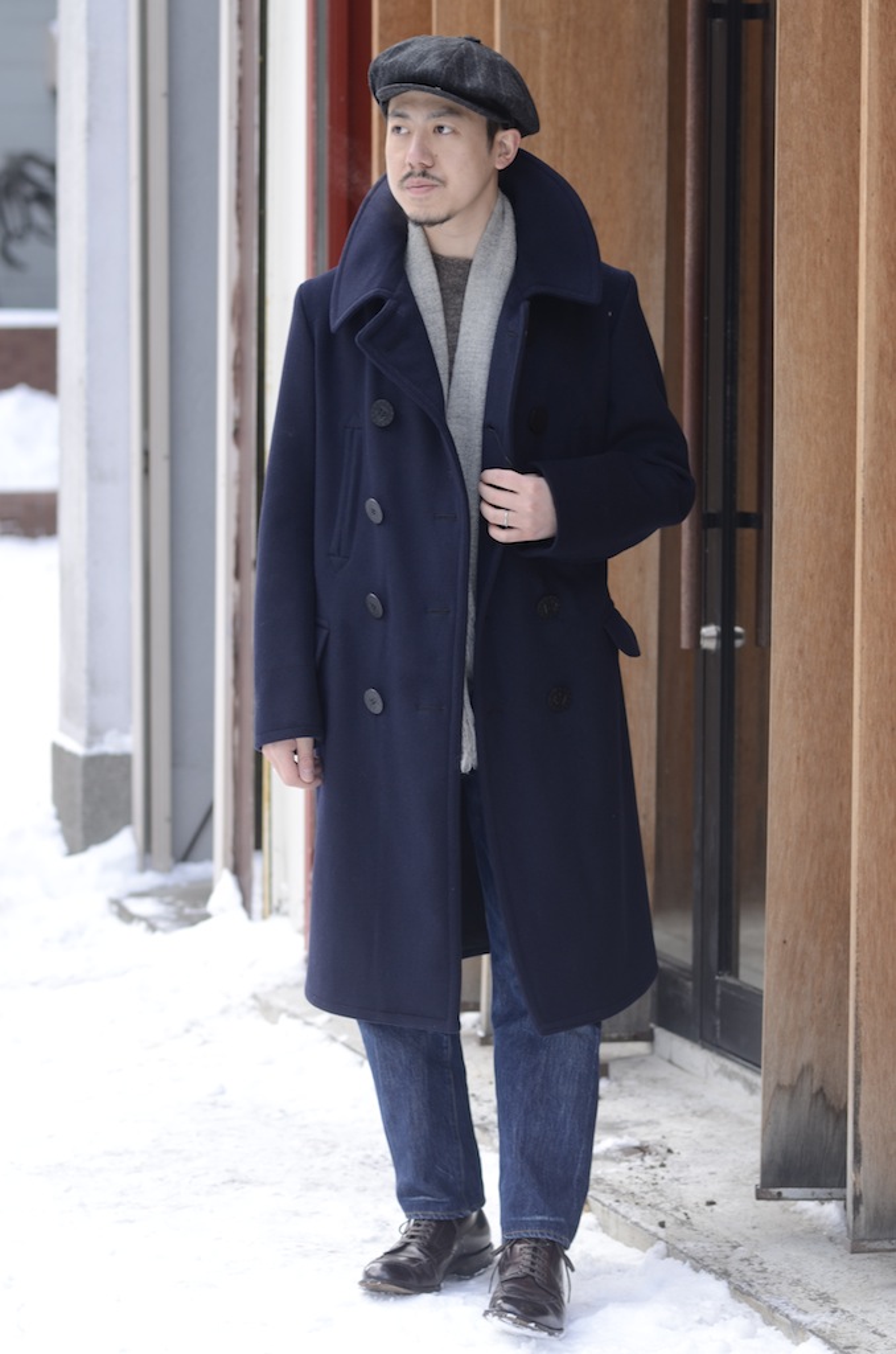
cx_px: 448
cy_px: 677
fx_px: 4782
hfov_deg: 10.7
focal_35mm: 128
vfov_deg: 16.1
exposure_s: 1/160
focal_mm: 85
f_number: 2
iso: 200
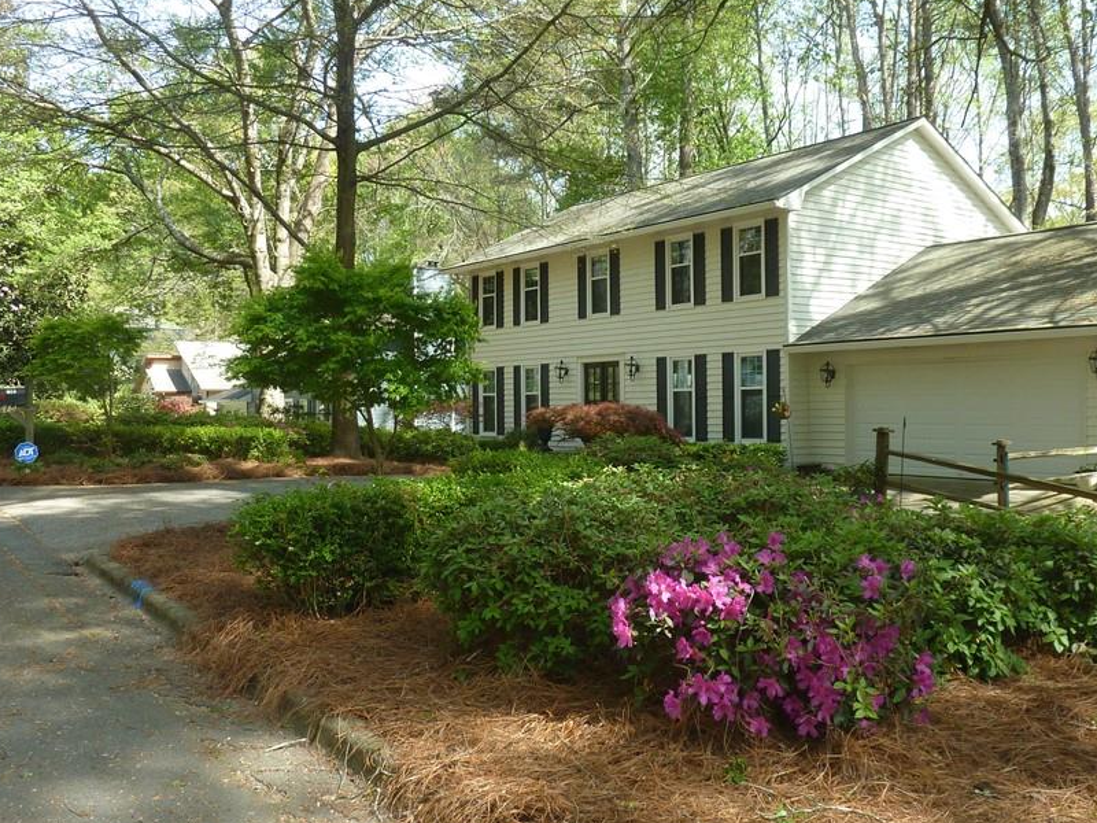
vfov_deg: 44.1
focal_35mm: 32
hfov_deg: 56.7
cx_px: 592
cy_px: 379
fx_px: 1014
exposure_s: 1/100
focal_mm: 4.1
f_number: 4
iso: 80
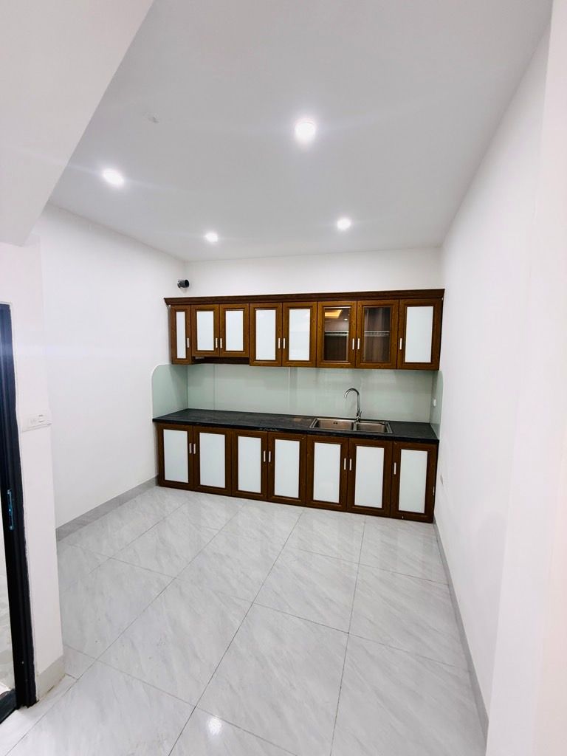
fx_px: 306
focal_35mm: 14
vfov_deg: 102.1
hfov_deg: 85.7
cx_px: 284
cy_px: 378
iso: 200
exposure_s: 1/100
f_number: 2.2
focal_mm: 2.22
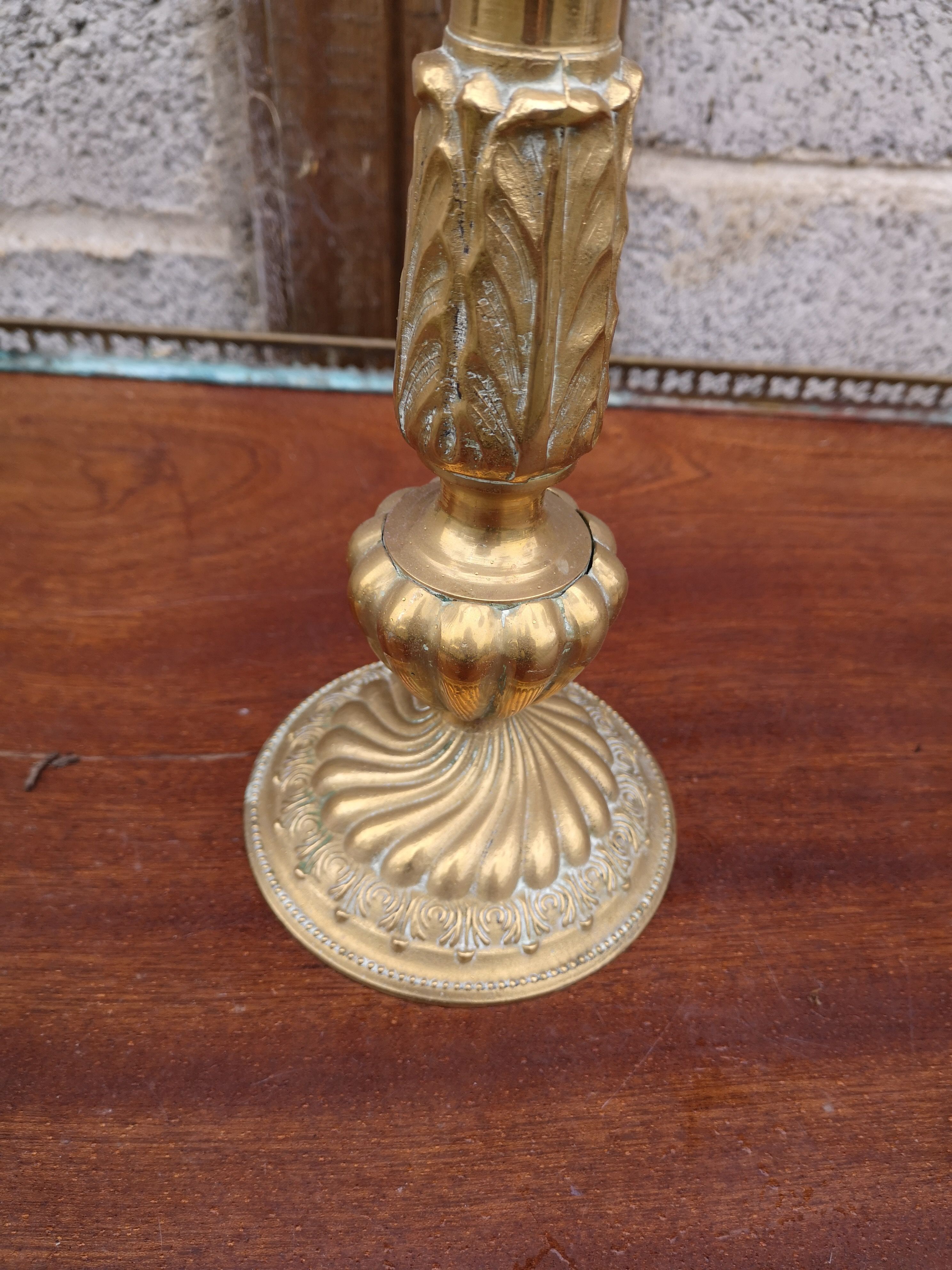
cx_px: 476
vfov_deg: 65.3
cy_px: 635
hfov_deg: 51.4
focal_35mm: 27
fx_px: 990
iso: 50
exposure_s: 1/124
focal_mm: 3.95
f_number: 1.8
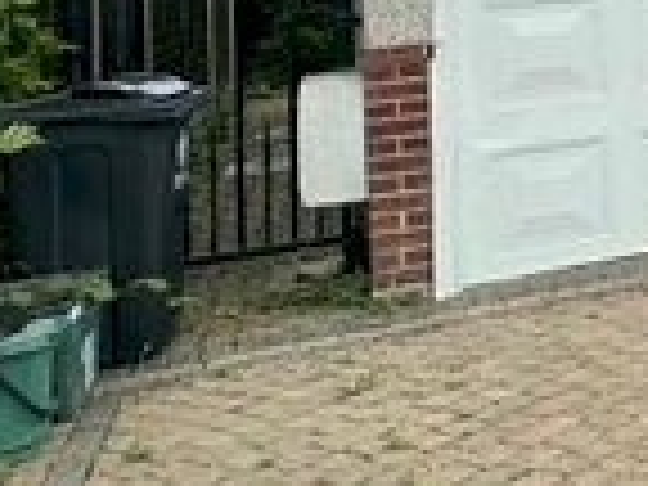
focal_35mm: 68
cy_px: -137
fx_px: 1273
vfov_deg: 19.9
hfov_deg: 20.2
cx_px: 1174
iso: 50
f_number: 2.2
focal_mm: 2.22
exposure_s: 1/988
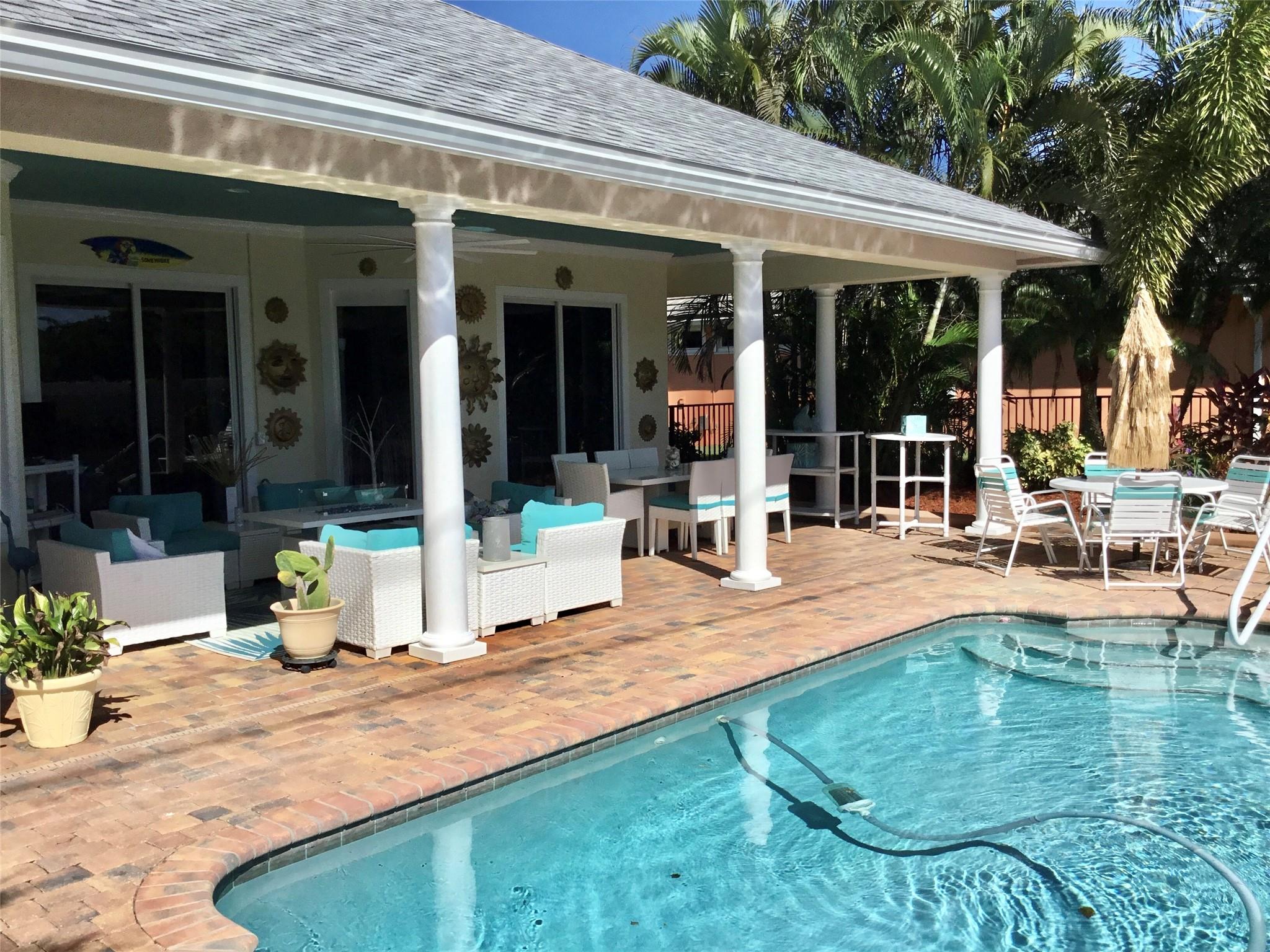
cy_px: 476
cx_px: 635
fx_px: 1137
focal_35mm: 31
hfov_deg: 58.4
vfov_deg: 45.4
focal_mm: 3.3
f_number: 2.4
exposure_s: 1/2469
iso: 25
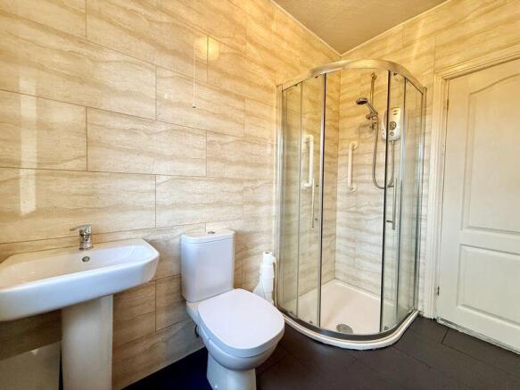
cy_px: 195
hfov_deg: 102.1
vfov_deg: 85.7
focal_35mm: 14
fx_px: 210
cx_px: 260
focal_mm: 2.22
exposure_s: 1/100
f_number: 2.2
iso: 250
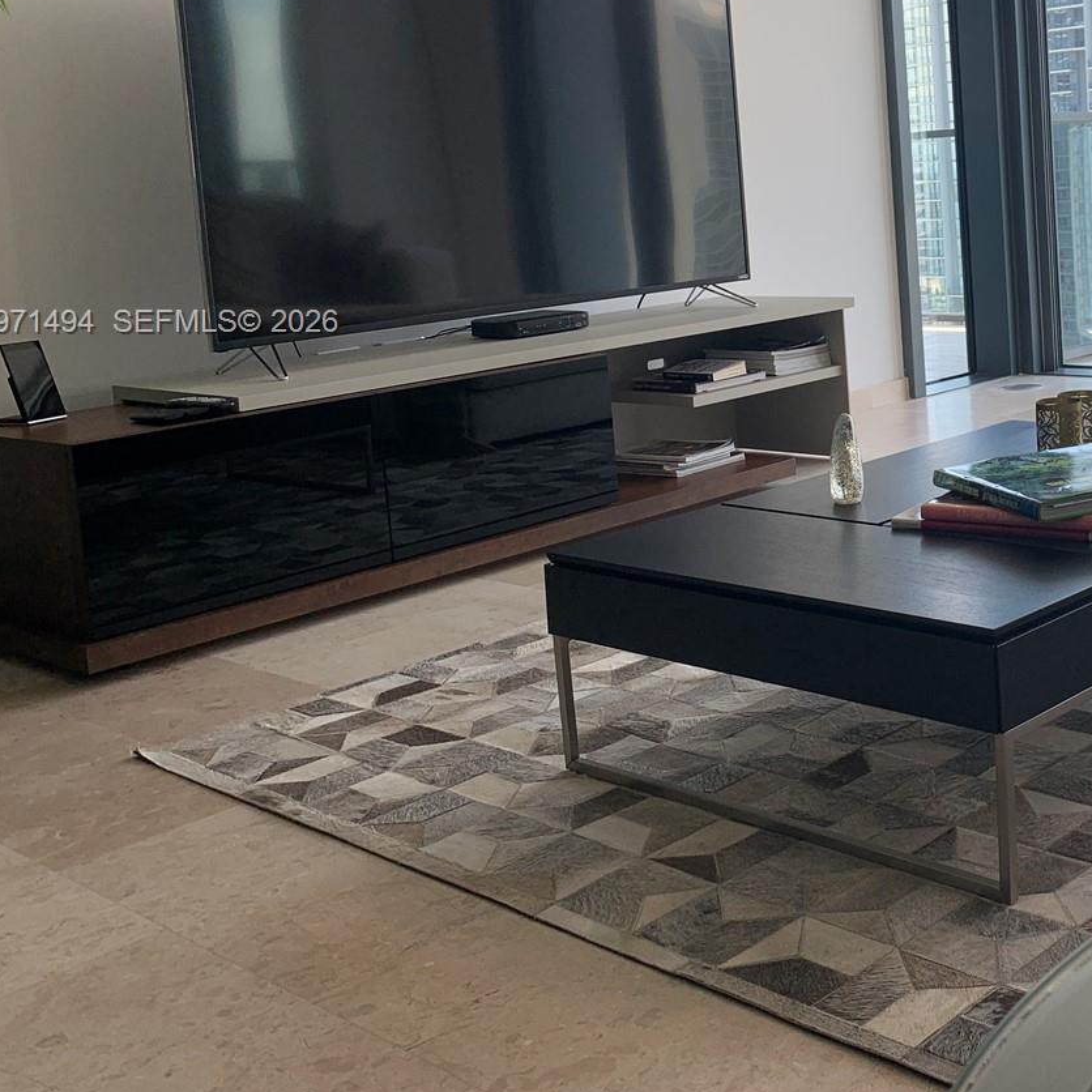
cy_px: 324
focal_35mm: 44
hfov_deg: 36.1
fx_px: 1570
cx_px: 977
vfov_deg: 37.7
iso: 25
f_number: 1.8
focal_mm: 4.25
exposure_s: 1/129
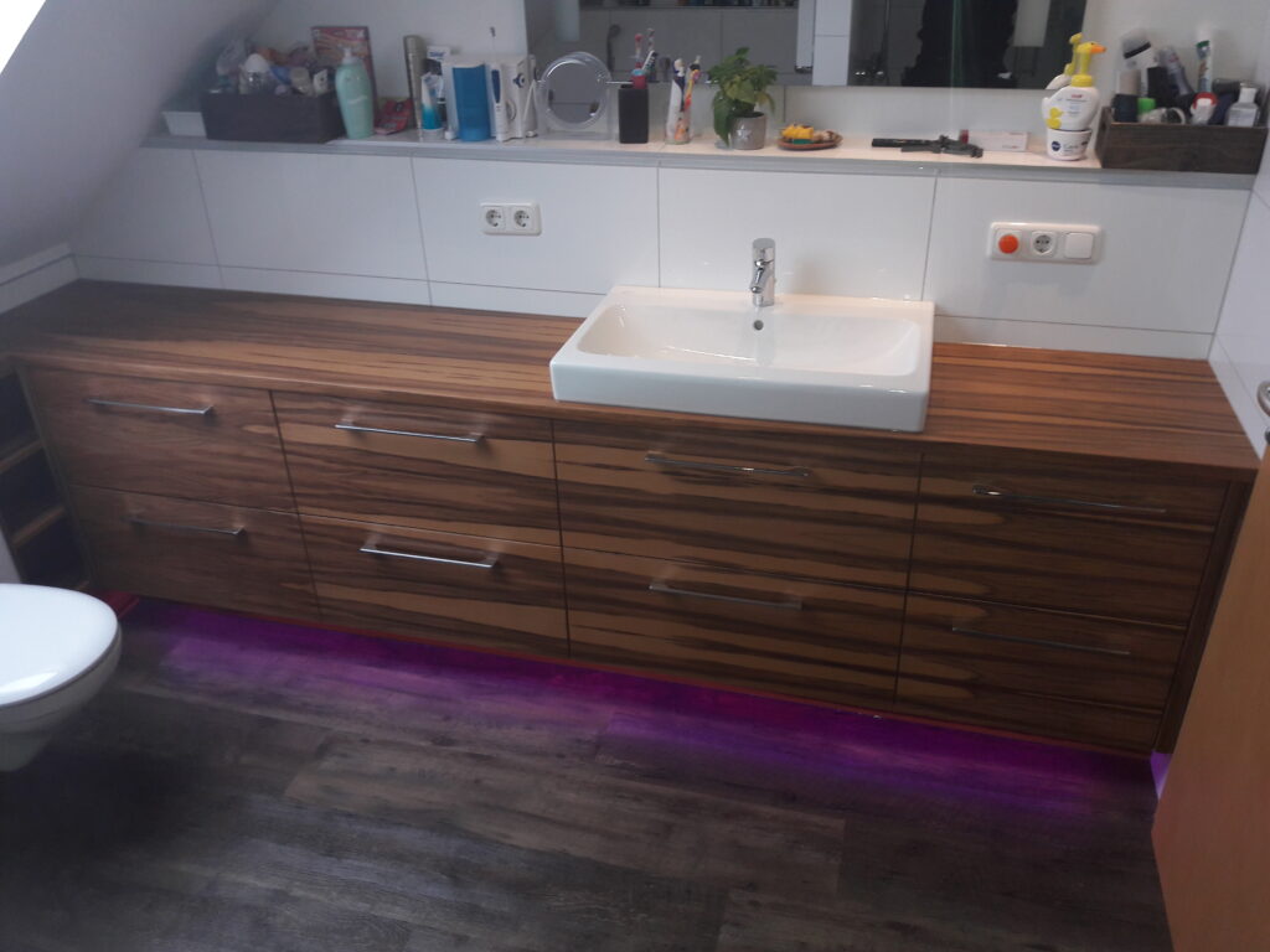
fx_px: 1027
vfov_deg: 49.7
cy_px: 476
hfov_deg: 63.4
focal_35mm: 28
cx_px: 635
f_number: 1.9
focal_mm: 3.7
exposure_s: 1/50
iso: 64
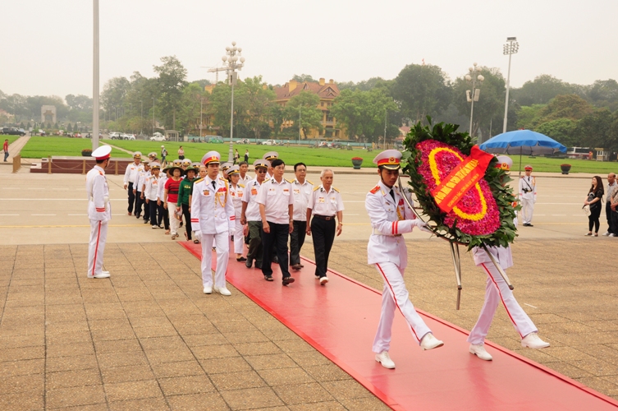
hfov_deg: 46.5
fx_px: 720
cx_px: 309
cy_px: 206
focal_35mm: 42
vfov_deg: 31.8
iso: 400
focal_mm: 28
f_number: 9
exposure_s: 1/125
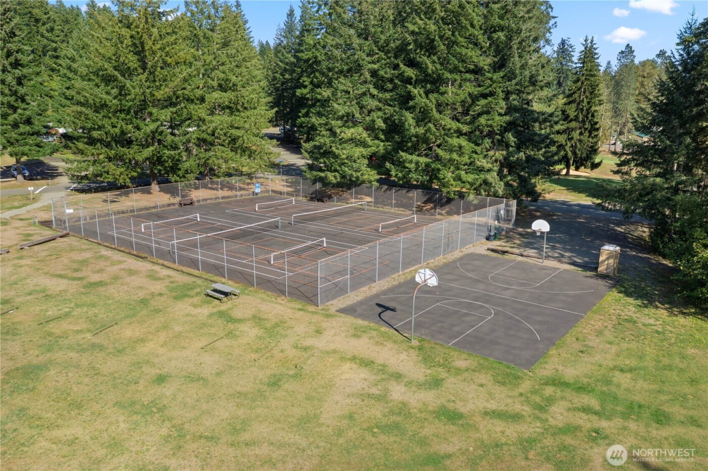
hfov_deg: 65.5
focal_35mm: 28
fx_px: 550
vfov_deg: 46.4
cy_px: 236
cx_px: 354
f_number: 4
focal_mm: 10.26
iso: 100
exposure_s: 1/120
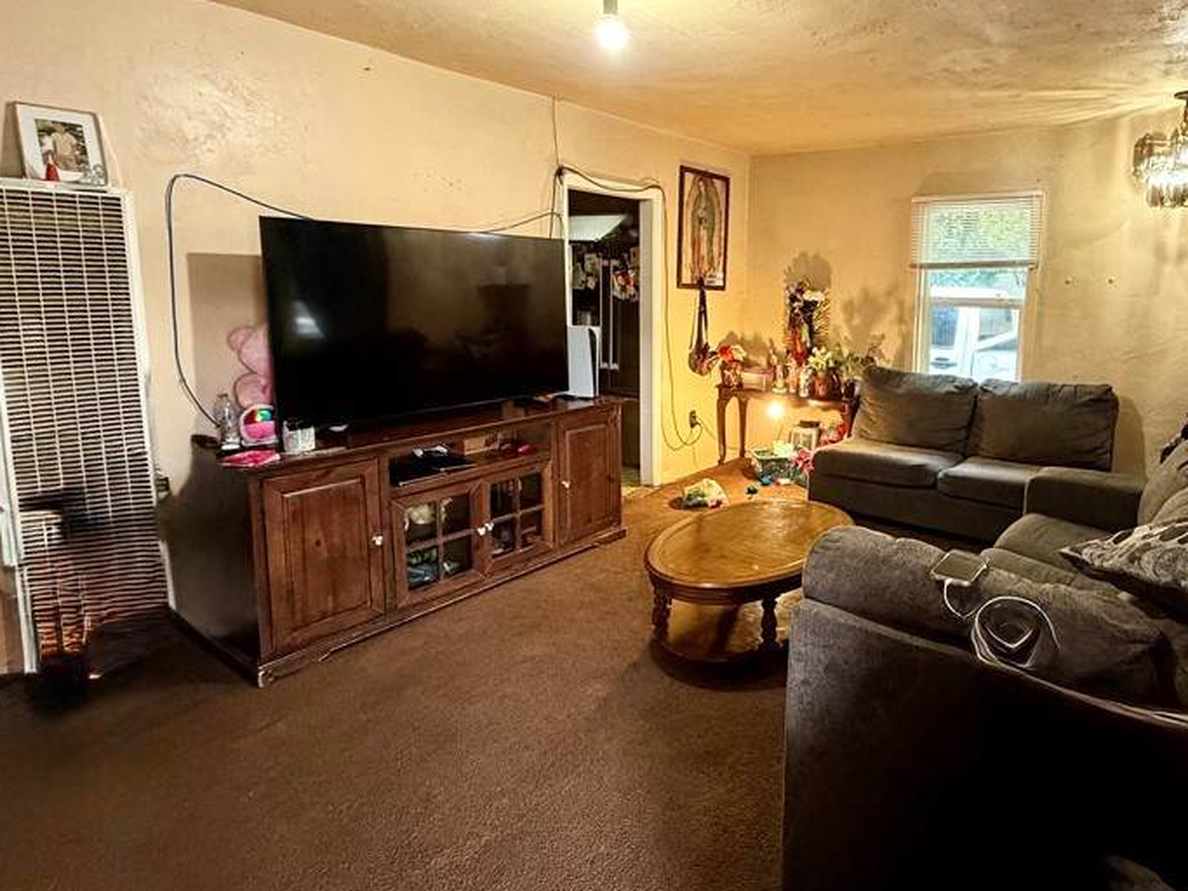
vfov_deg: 63.0
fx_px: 721
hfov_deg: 77.0
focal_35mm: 21
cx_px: 772
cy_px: 372
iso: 800
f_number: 2.2
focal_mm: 2.22
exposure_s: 1/60
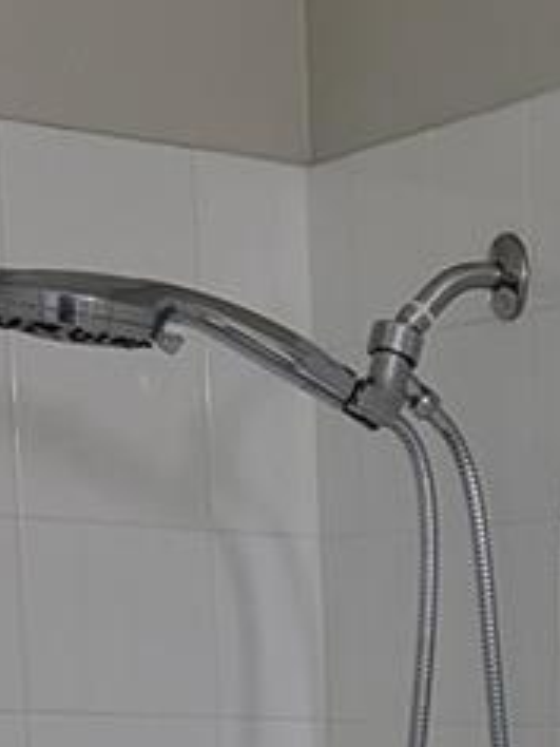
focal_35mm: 132
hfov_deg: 10.1
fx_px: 2847
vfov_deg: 13.8
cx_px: 1259
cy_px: 1212
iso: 50
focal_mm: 5.4
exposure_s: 1/120
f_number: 1.8
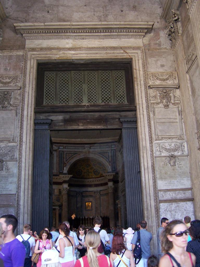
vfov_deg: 51.4
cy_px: 134
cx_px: 100
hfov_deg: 39.7
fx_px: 277
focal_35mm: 36
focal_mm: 6
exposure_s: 1/60
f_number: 3
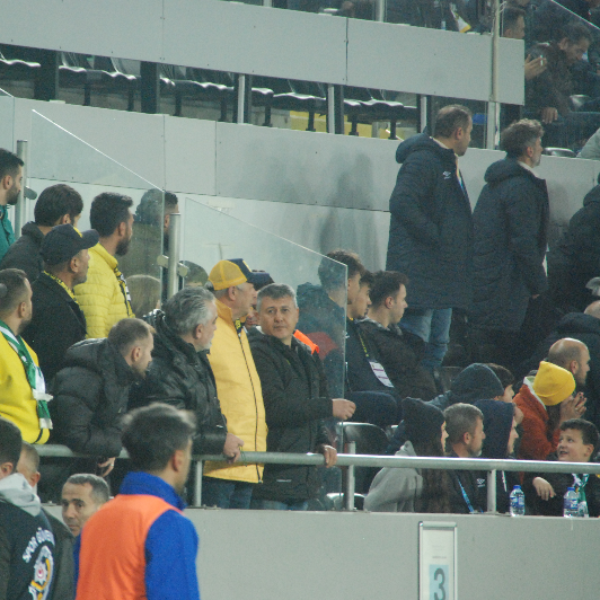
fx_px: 7530
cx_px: 186
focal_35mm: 384
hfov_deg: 4.6
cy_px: 301
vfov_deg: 4.6
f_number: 6.3
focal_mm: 200
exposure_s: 1/160
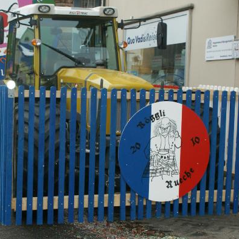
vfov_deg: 24.7
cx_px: 91
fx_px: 547
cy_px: 113
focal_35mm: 70
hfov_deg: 24.6
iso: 400
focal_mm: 30
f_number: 5
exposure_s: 1/80
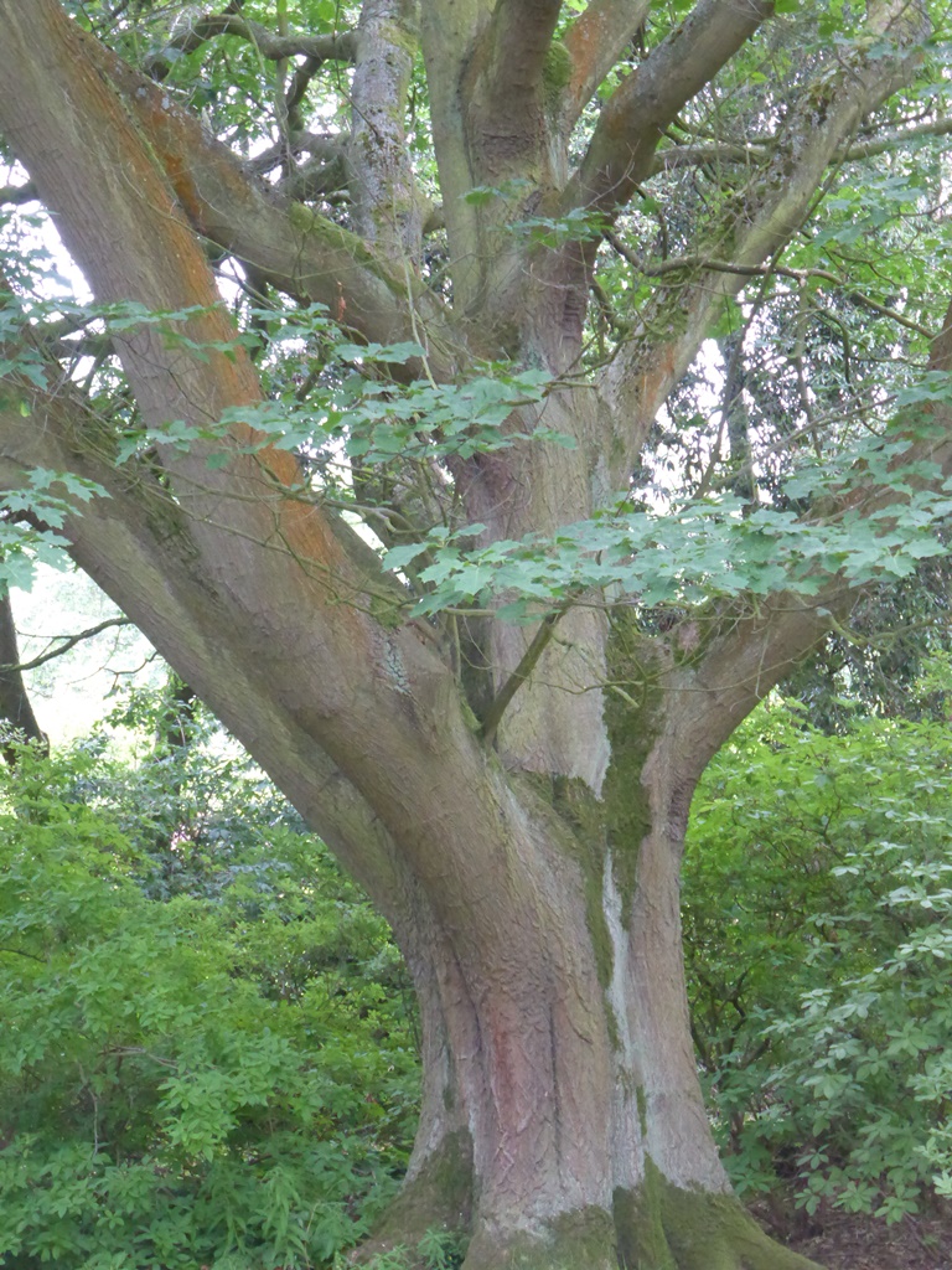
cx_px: 476
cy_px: 635
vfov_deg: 17.7
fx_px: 4070
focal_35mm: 111
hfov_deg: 13.3
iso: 1000
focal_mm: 18.2
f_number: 5.3
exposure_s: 1/60
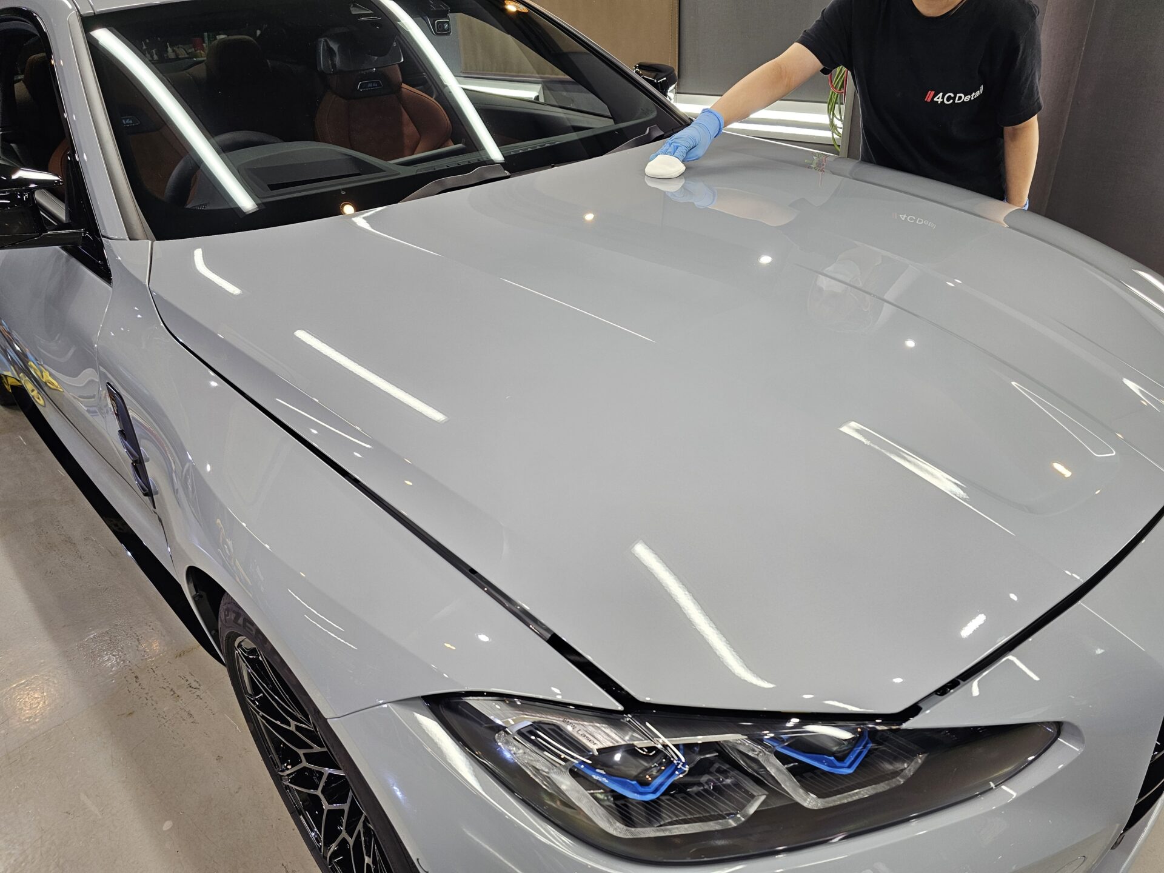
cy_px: 436
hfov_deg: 73.9
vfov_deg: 58.9
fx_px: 773
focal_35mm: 23
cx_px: 582
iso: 80
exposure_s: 1/100
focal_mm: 6.3
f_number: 1.7
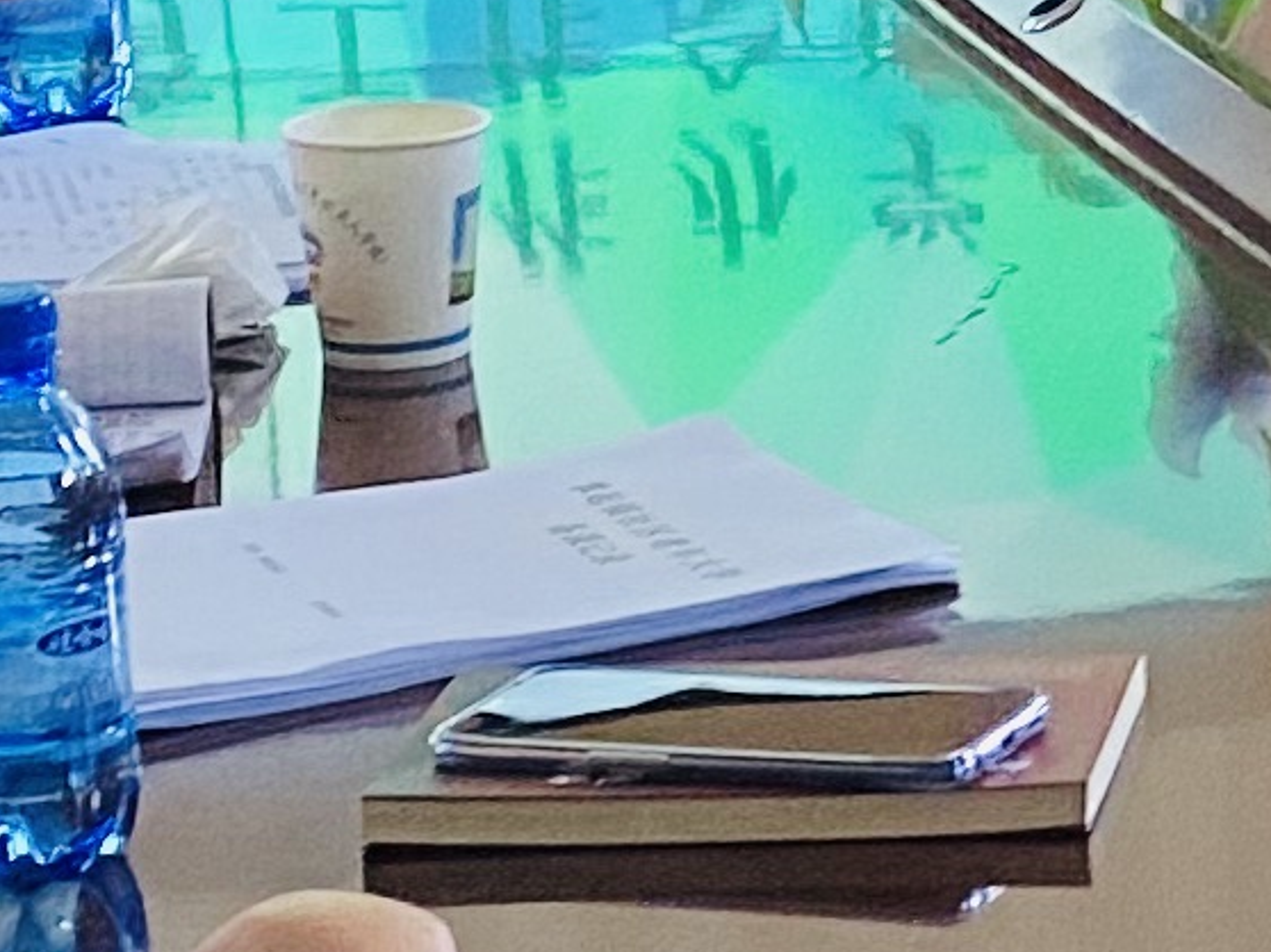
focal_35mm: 188
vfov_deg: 7.8
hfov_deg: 9.9
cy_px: -89
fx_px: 6900
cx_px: 2330
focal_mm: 4.25
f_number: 1.8
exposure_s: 1/60
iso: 125
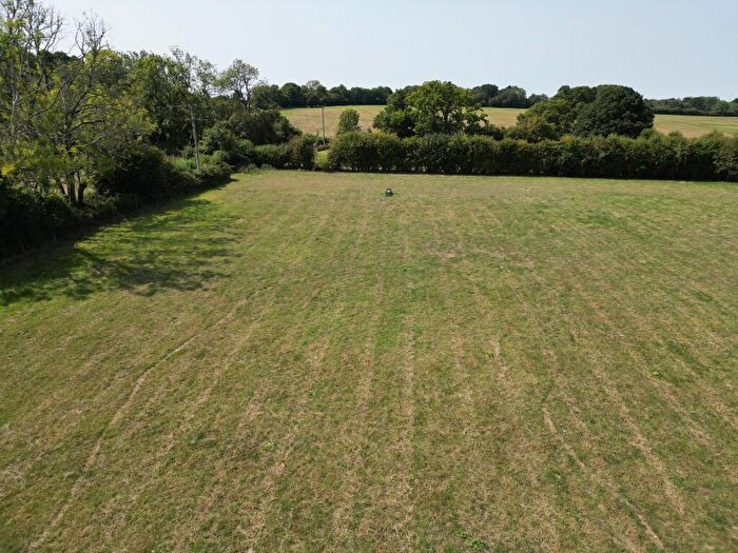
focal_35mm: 24
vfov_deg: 56.8
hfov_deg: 71.6
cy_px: 276
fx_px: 512
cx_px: 369
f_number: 1.7
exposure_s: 1/3000
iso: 200
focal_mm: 6.72
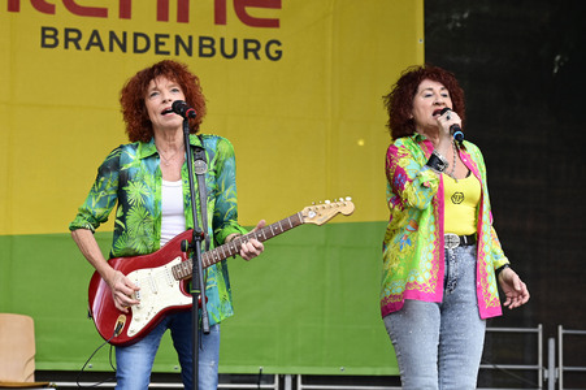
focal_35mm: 98
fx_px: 1594
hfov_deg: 20.8
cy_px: 195
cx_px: 293
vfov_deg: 13.9
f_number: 4.5
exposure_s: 1/400
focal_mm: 98
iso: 320
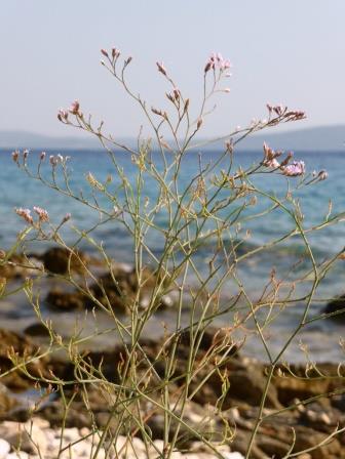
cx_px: 172
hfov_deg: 15.4
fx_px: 1276
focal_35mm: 96
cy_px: 230
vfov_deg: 20.4
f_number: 5.3
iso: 100
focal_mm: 17.1
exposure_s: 1/500
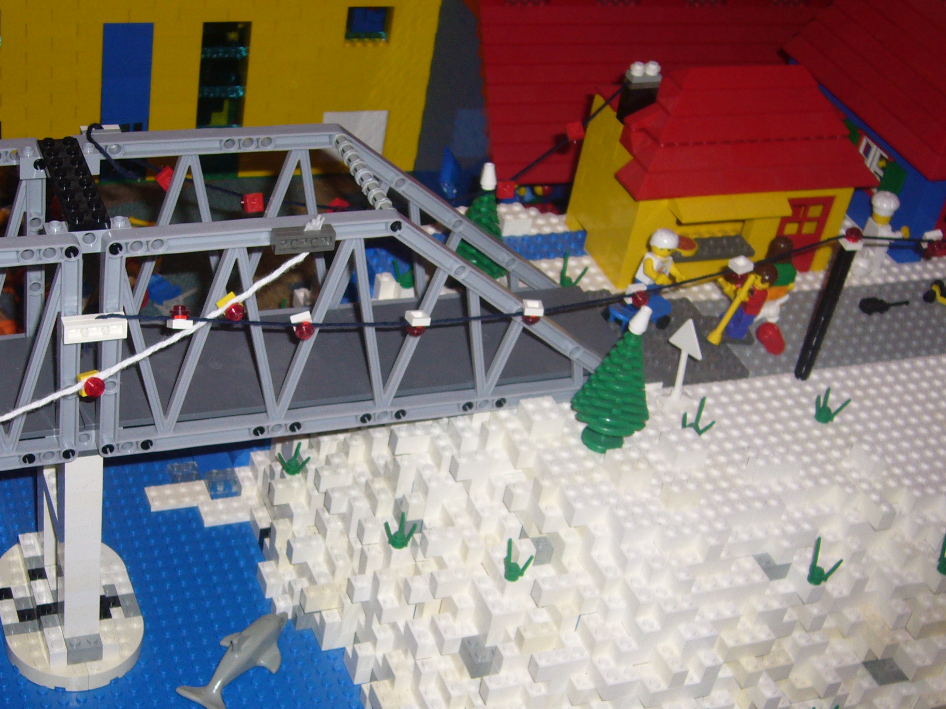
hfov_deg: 33.2
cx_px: 399
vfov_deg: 25.2
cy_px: 428
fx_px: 1585
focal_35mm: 58
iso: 100
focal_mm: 6.6
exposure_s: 1/60
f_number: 3
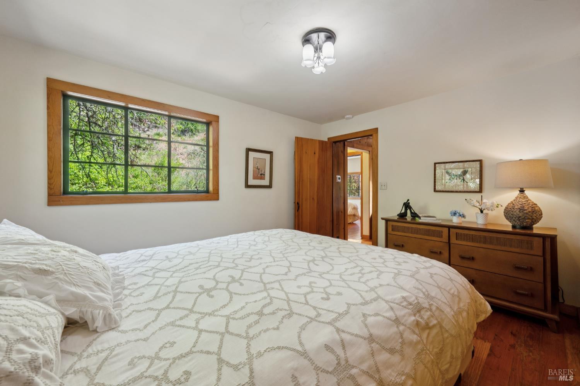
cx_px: 290
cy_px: 193
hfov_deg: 104.3
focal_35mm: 14
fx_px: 226
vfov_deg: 81.2
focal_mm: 14
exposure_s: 1/20
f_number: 9
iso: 250
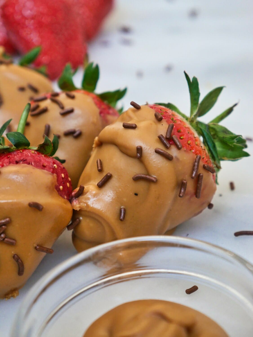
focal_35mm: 84
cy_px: 168
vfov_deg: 23.3
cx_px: 126
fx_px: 818
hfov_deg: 17.6
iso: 800
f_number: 5.6
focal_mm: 42
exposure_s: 1/50
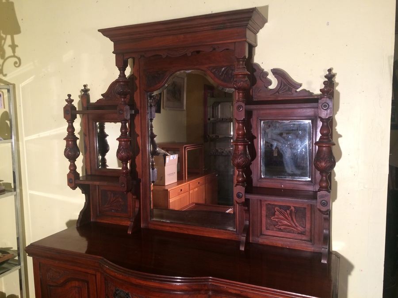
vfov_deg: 46.8
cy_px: 149
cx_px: 199
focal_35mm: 30
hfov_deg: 60.0
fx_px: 345
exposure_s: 1/30
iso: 100
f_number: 2.2
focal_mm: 4.12
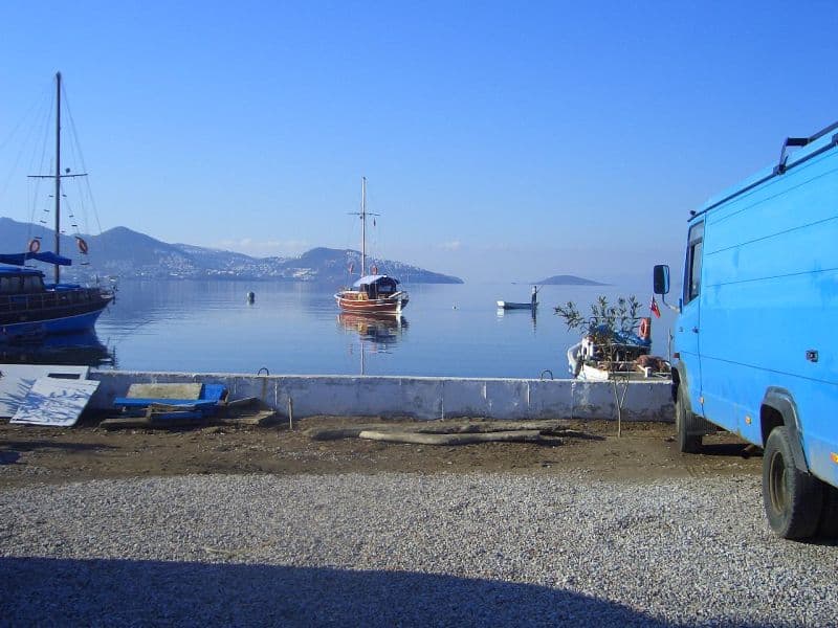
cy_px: 314
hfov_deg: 47.9
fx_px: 944
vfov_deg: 36.8
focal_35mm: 39
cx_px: 419
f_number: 4.8
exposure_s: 1/500
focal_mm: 8
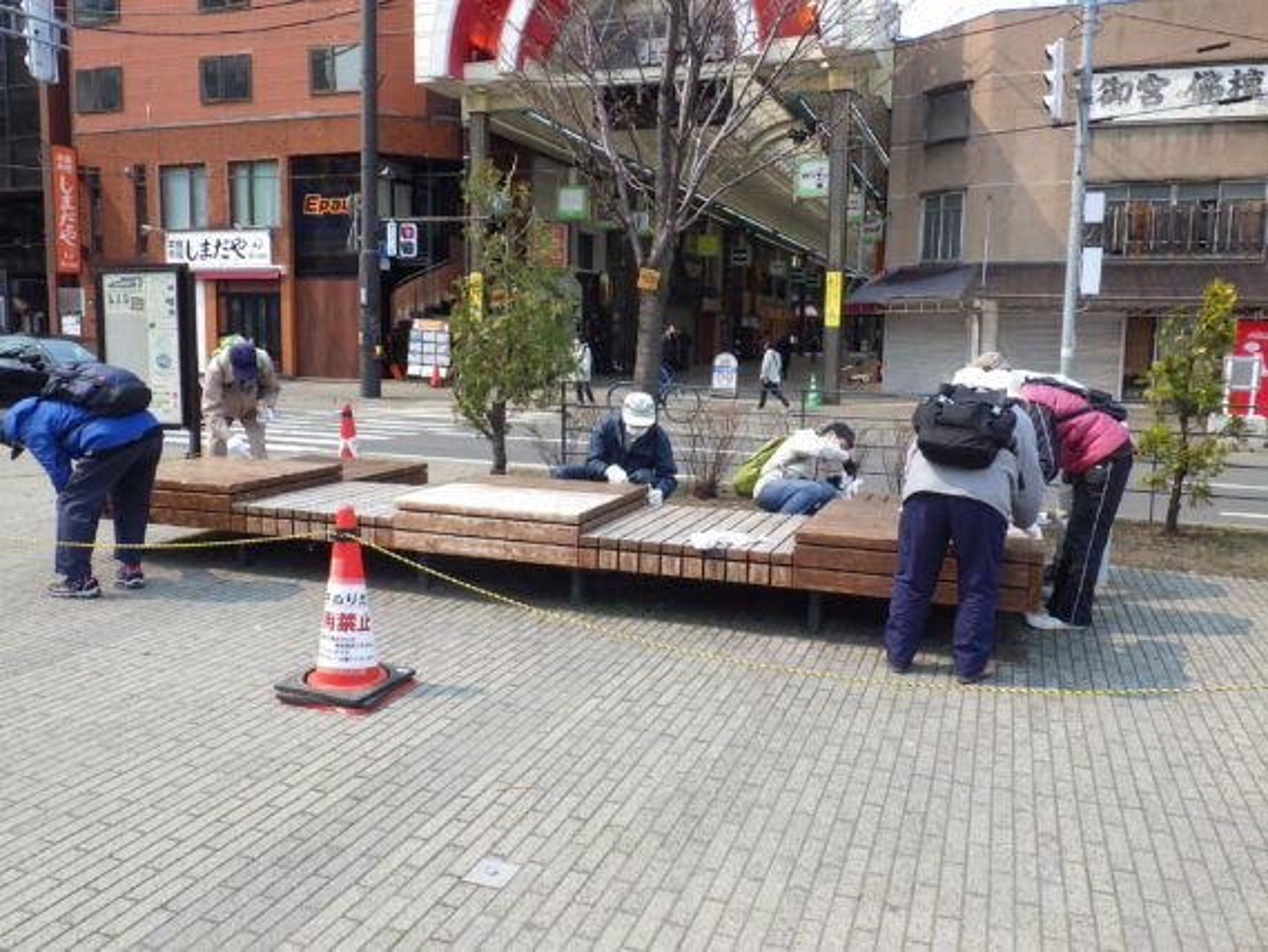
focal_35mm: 28
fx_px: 1026
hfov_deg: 63.4
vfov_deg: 49.8
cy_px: 476
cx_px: 634
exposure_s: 1/400
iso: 125
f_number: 4.2
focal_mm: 5
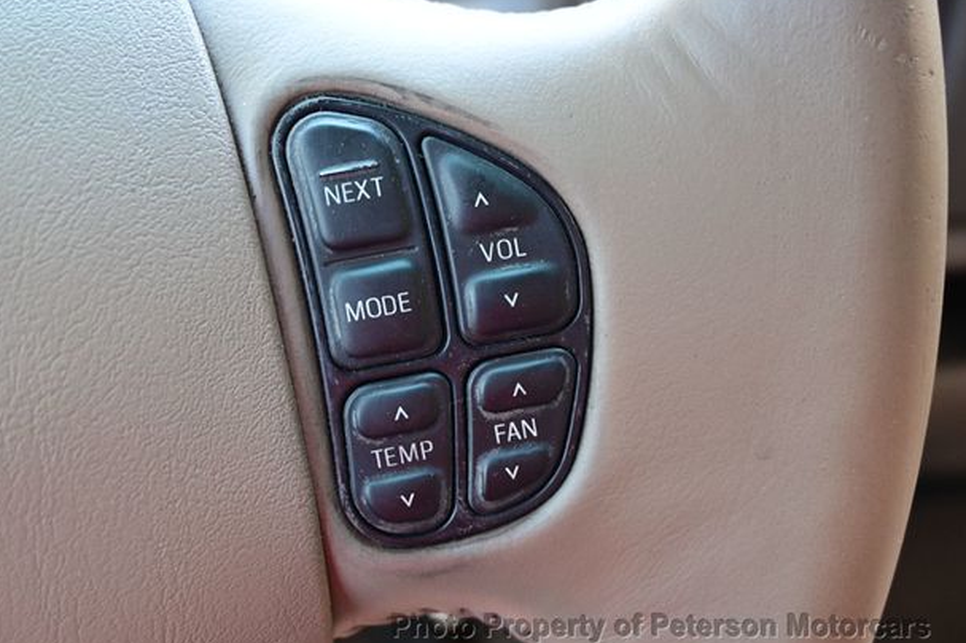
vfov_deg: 33.7
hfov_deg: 49.0
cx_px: 473
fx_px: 1060
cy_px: 317
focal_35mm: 40
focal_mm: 25
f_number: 4.2
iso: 1000
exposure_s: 1/40
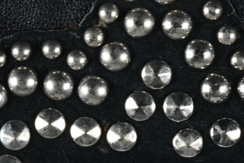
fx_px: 5554
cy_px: 169
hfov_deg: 2.5
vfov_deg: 1.7
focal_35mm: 819
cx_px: -31
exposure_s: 1/125
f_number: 14
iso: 200
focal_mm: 100
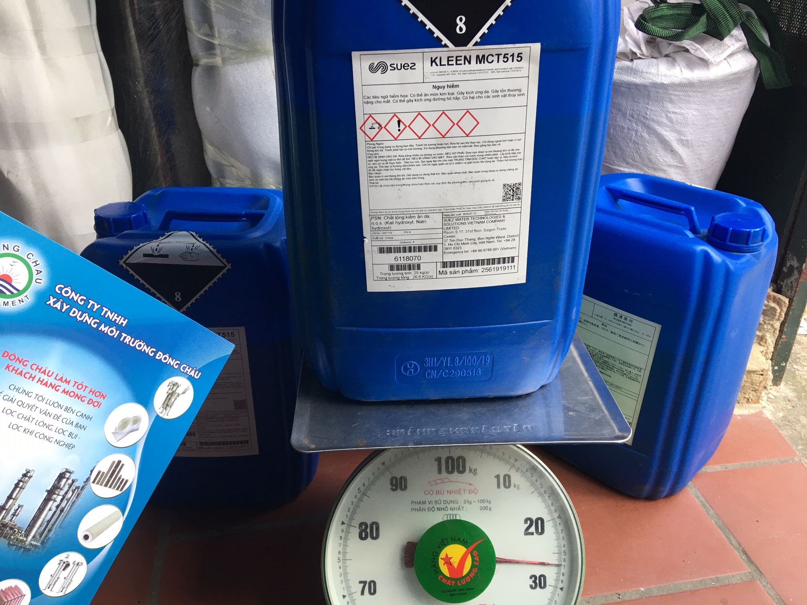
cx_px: 404
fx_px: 676
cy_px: 302
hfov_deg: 61.7
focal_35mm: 29
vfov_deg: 48.2
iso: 25
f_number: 2.2
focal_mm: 4.15
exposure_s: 1/33
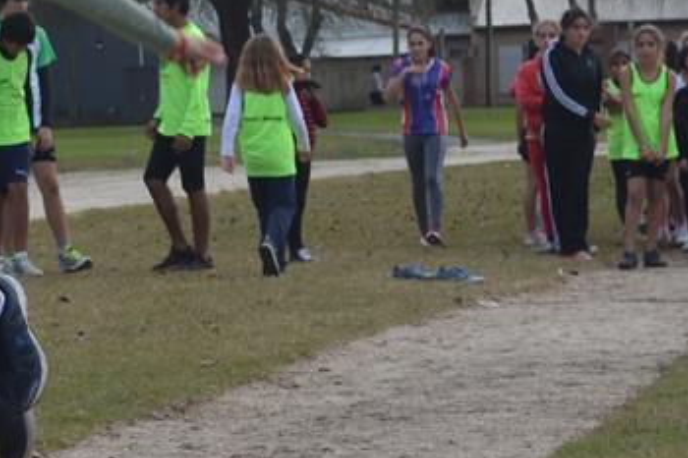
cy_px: 167
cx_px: -256
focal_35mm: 237
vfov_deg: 5.8
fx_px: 4527
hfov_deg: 8.5
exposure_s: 1/250
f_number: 8
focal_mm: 48
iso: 100
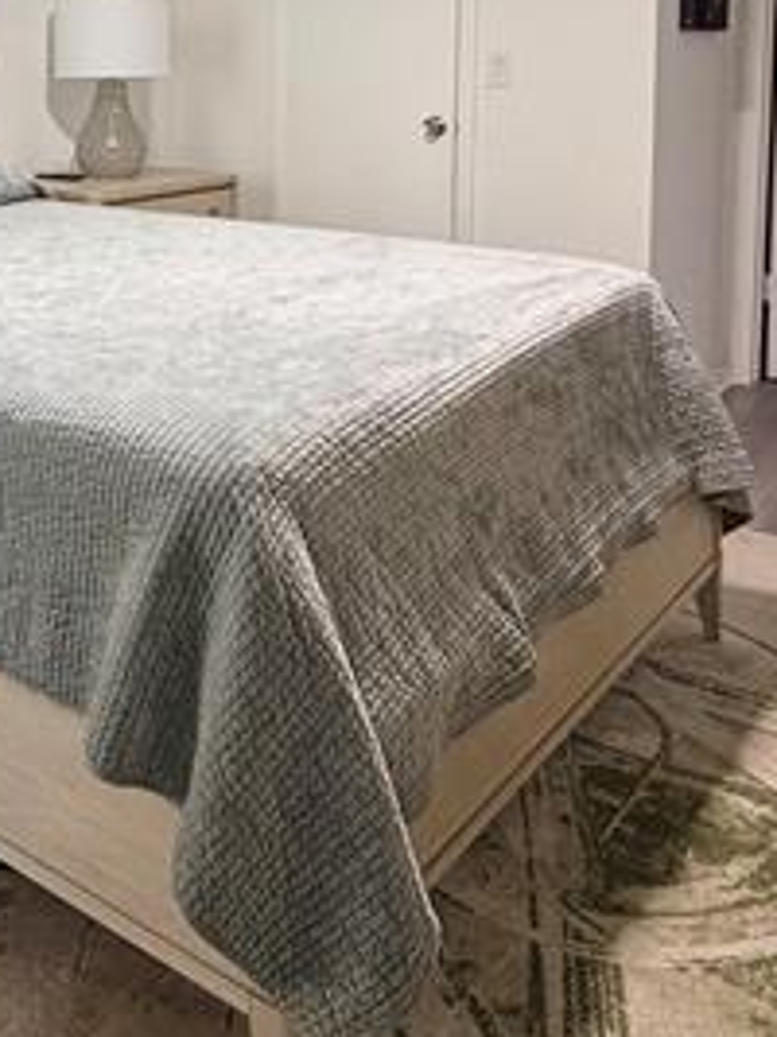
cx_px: 70
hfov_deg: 32.5
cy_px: 128
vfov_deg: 41.7
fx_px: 1258
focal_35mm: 42
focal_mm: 2.22
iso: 320
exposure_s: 1/72
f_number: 2.2
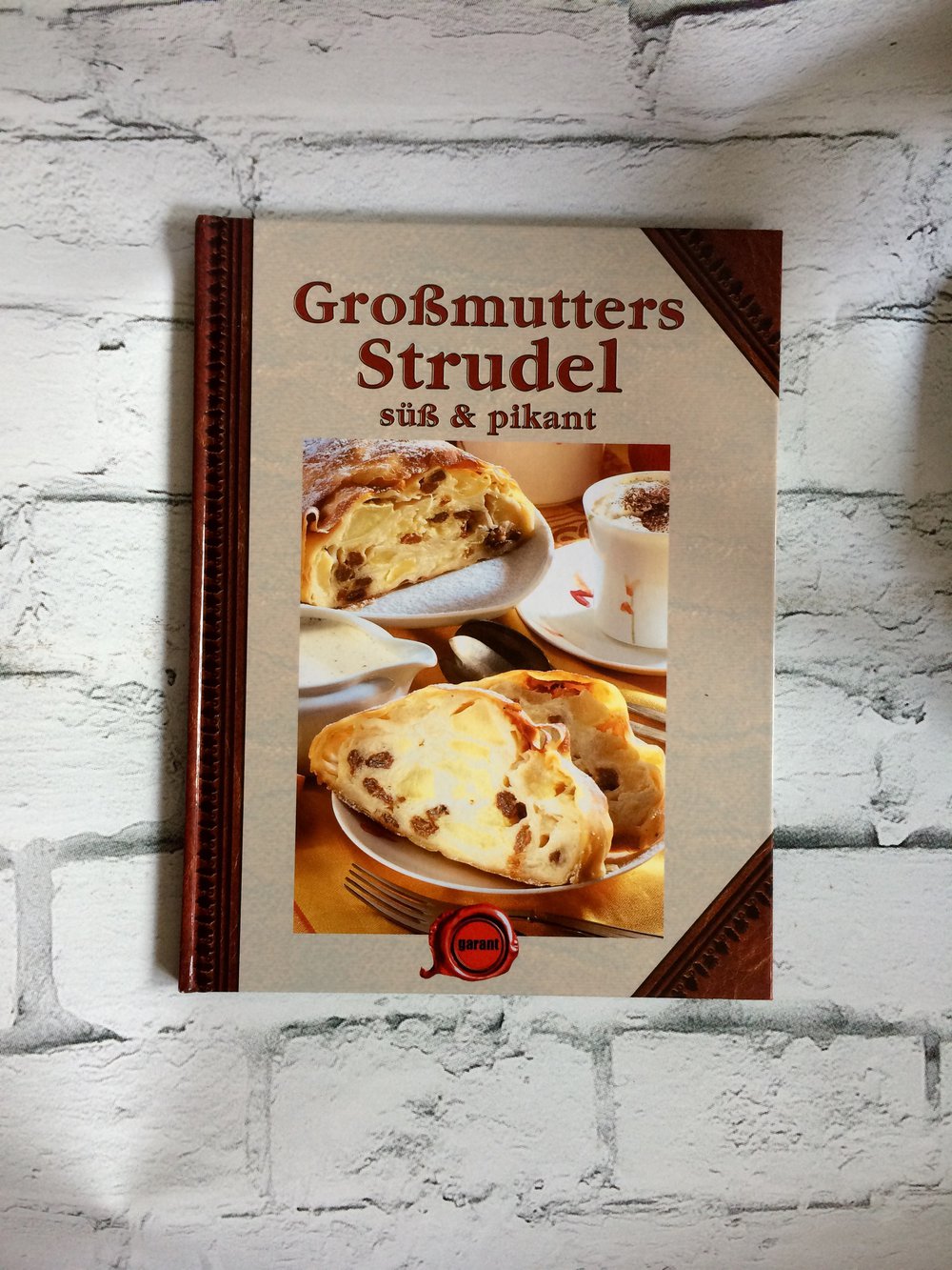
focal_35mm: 29
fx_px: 1063
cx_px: 476
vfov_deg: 61.7
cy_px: 635
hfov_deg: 48.2
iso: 100
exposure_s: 1/33
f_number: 2.2
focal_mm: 4.15
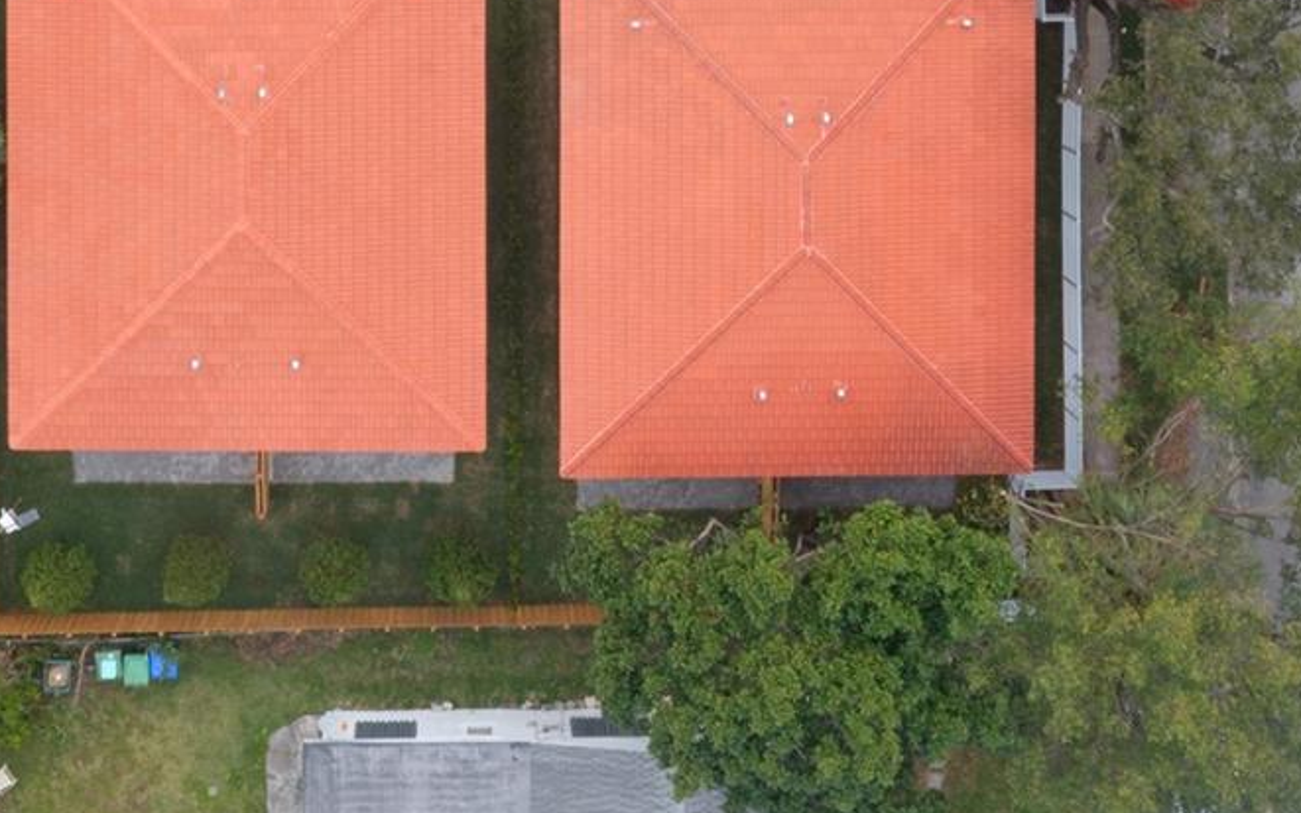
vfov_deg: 18.1
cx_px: 494
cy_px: -115
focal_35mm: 69
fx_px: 2446
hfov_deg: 29.7
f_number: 11
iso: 100
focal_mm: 10.26
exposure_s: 1/30
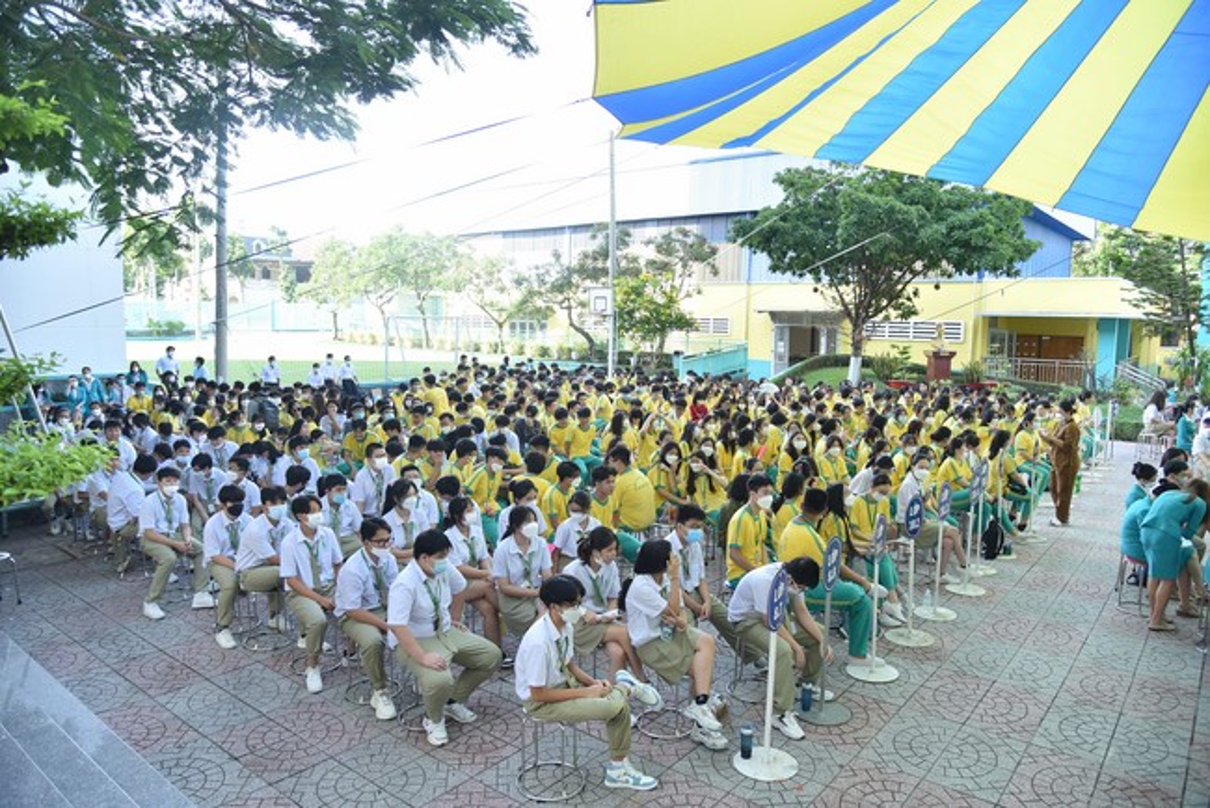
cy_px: 404
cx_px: 605
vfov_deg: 53.2
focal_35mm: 24
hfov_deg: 73.7
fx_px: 807
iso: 200
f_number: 4.5
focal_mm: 24
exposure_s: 1/125
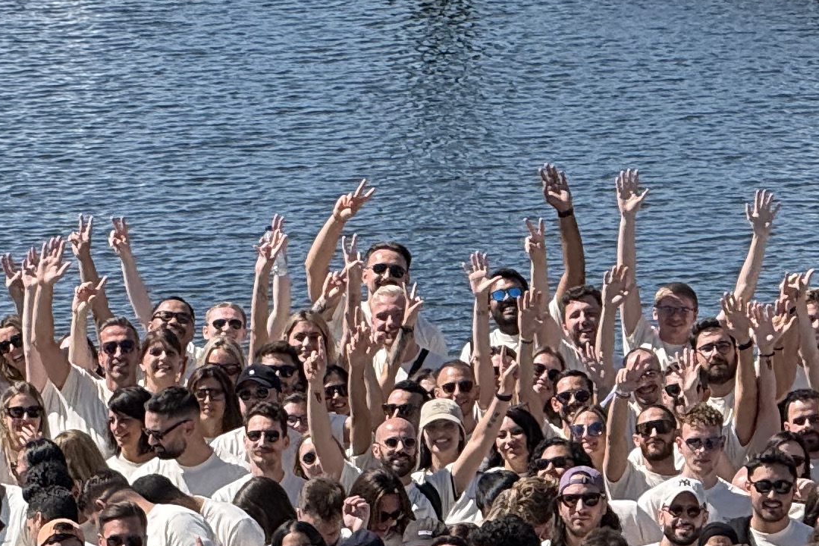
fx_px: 10601
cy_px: 593
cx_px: 493
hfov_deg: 4.4
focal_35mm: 466
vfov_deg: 2.9
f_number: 2.8
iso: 50
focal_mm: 15.66
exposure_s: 1/1248
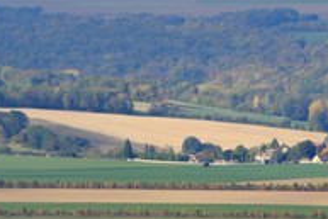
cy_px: 141
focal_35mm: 435
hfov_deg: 4.7
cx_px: 252
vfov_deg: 3.2
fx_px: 3966
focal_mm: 200
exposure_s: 1/800
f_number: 9
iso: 400
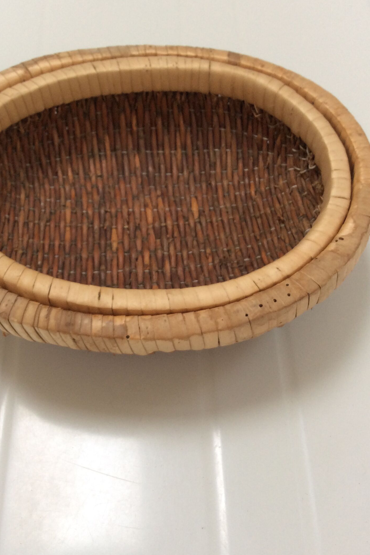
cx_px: 161
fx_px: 632
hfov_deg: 32.6
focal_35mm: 41
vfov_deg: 47.4
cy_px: 291
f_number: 2.4
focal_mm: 3.3
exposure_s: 1/25
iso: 50
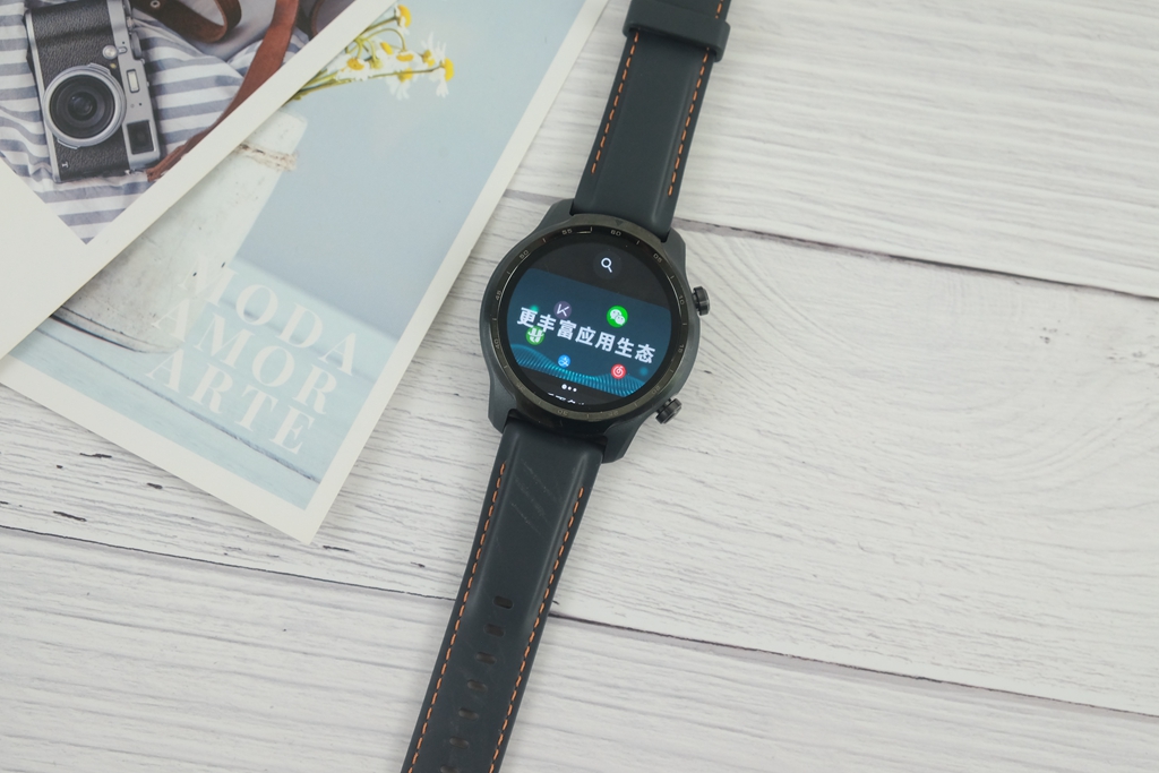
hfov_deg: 41.9
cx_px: 580
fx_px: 1513
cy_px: 386
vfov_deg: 28.7
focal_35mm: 47
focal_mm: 31.5
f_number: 5.6
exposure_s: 1/58
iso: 800
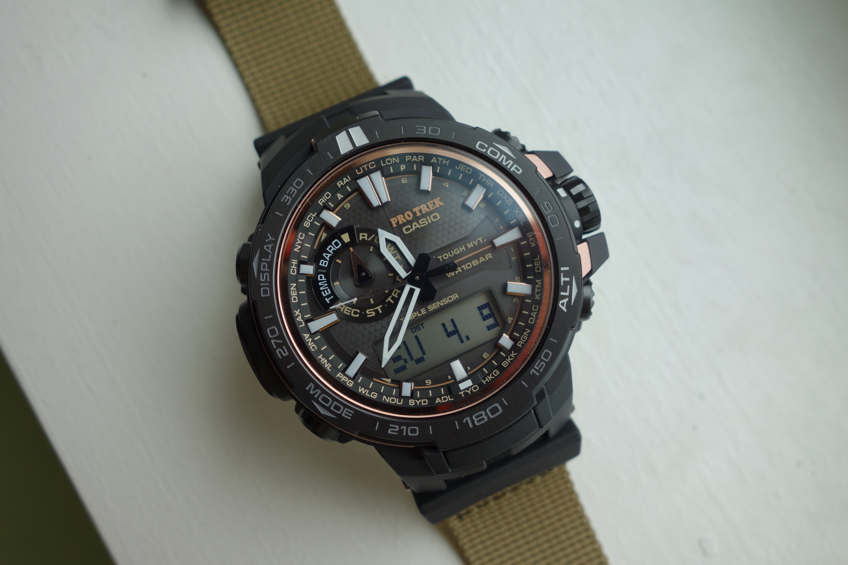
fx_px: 660
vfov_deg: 46.4
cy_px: 282
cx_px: 424
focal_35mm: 28
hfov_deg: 65.5
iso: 125
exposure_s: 1/125
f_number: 4
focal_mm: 10.4
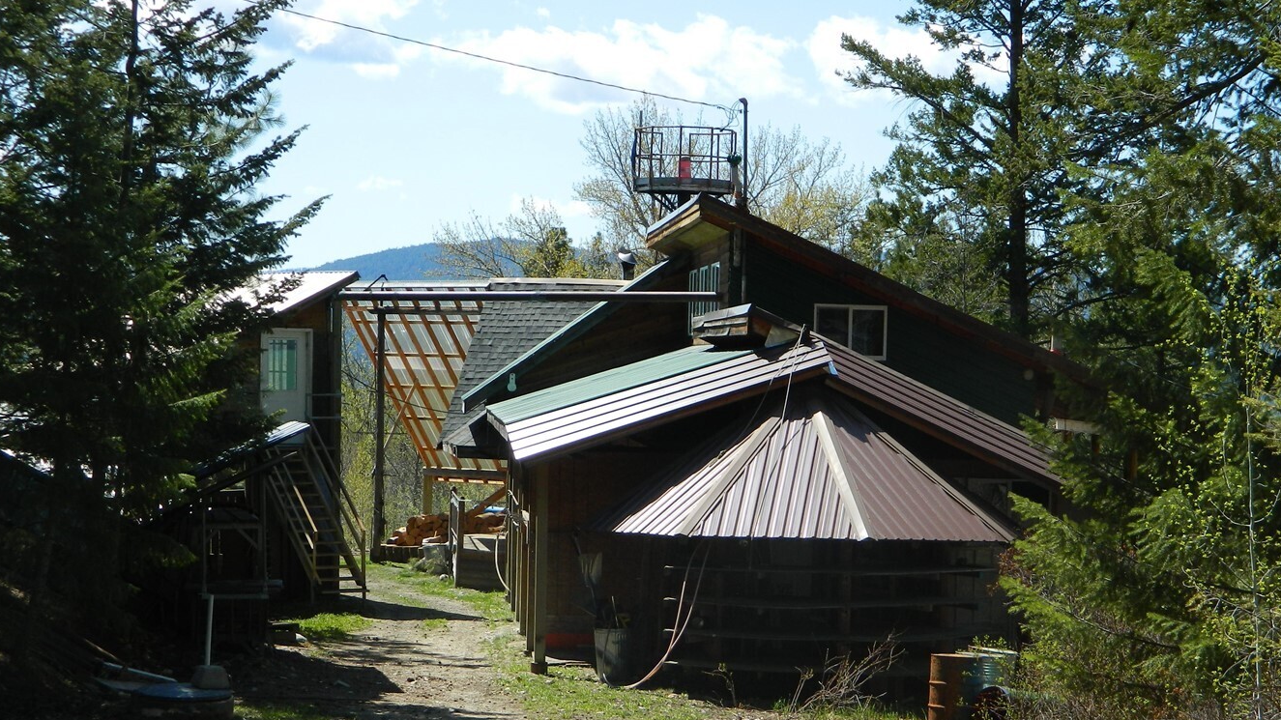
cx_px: 627
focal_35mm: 75
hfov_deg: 28.2
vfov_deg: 16.1
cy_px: 487
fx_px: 2547
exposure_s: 1/640
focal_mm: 10.2
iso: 80
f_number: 3.8
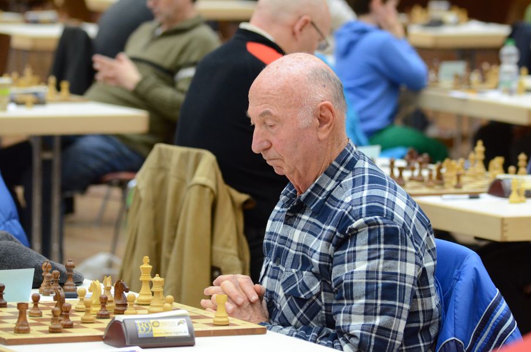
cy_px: 176
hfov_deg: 8.1
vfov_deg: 5.4
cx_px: 266
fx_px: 3755
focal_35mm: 255
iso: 2500
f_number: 5
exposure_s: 1/100
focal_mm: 170
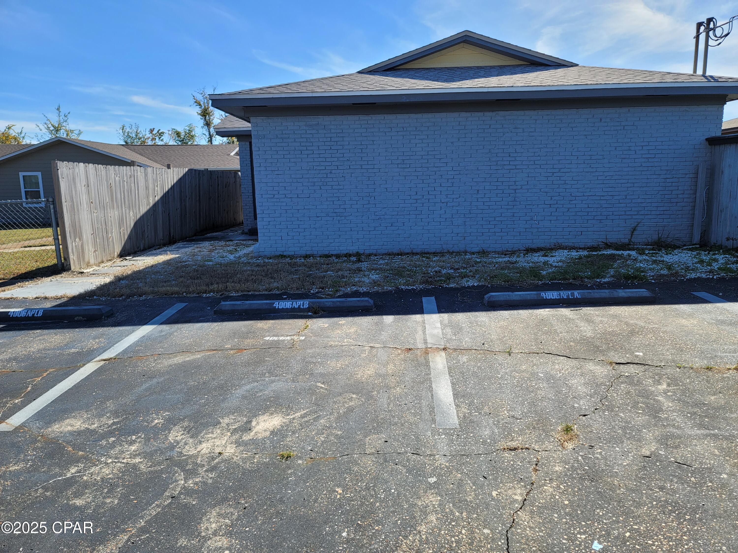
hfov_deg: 69.4
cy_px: 276
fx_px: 533
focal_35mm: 25
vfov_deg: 54.9
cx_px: 369
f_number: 1.8
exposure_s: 1/777
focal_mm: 7
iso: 20
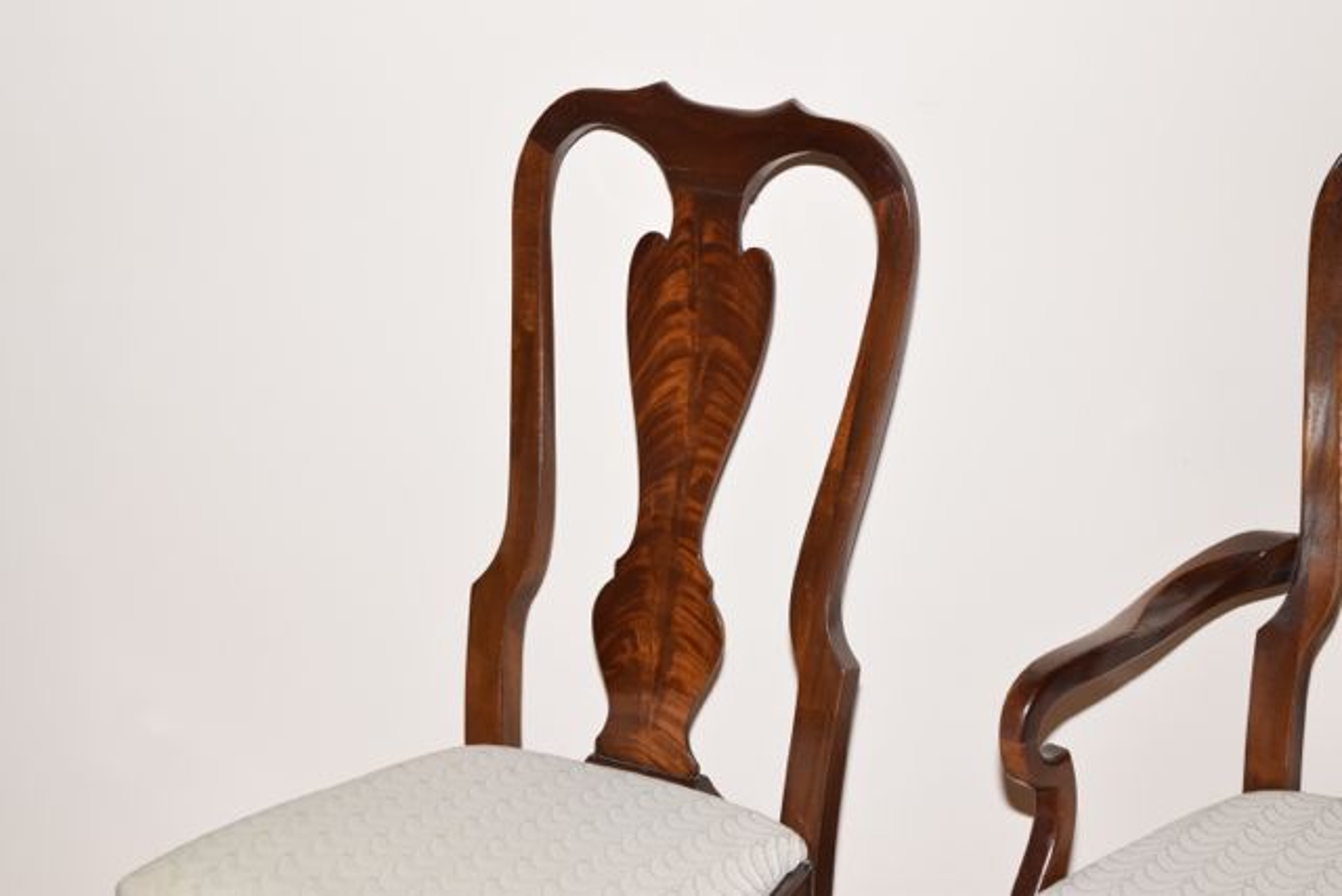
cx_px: 671
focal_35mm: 82
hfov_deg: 24.6
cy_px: 448
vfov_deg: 16.6
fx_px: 3076
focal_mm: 55
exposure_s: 1/125
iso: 800
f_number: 5.6
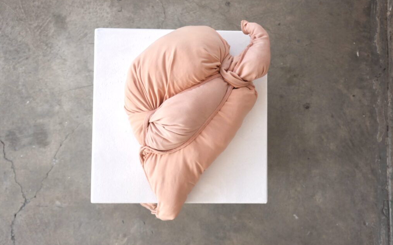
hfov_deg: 61.2
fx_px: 332
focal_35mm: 31
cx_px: 198
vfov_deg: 40.6
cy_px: 129
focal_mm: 20
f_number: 4
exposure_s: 1/160
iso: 125
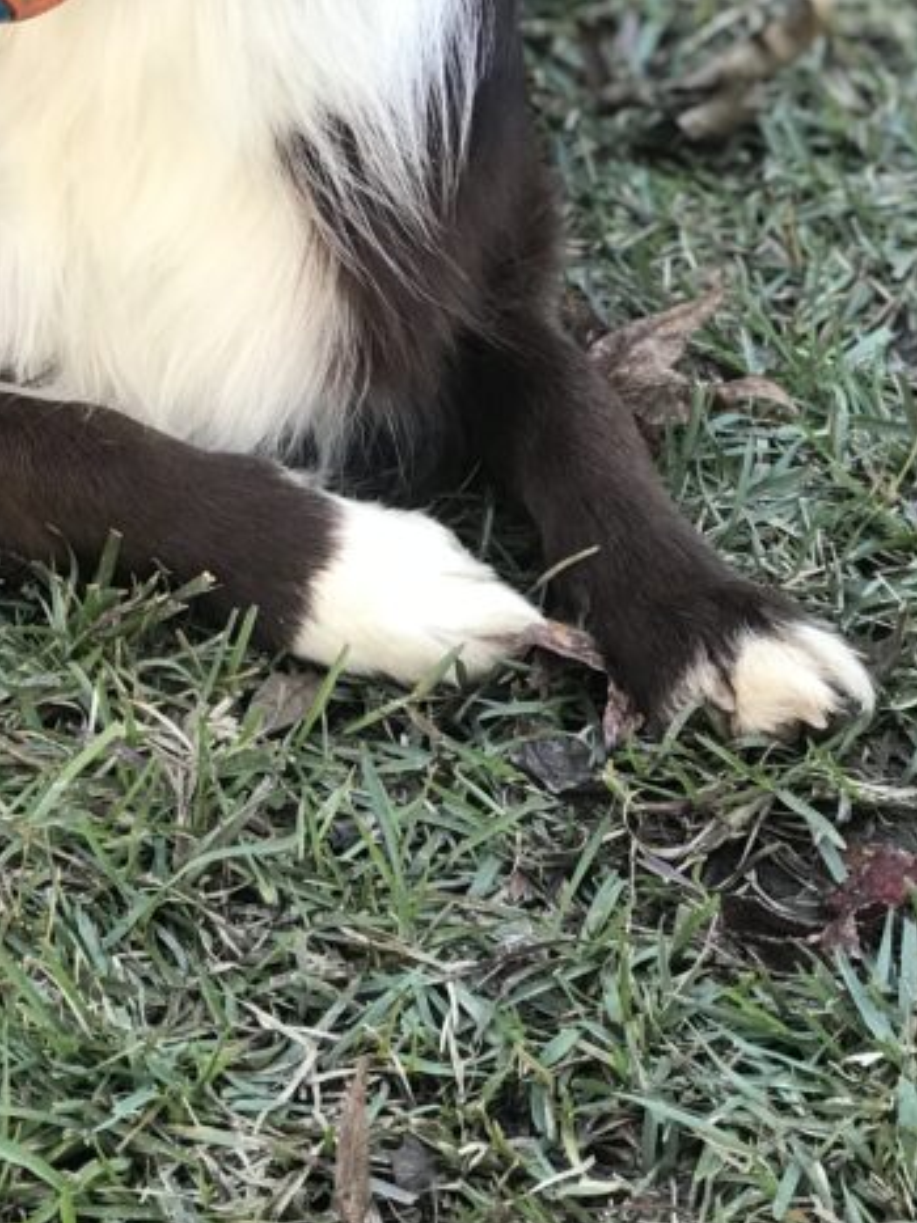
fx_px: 4417
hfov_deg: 11.8
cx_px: 147
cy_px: -5
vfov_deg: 15.5
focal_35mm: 125
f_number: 2.8
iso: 32
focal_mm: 6.6
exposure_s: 1/60
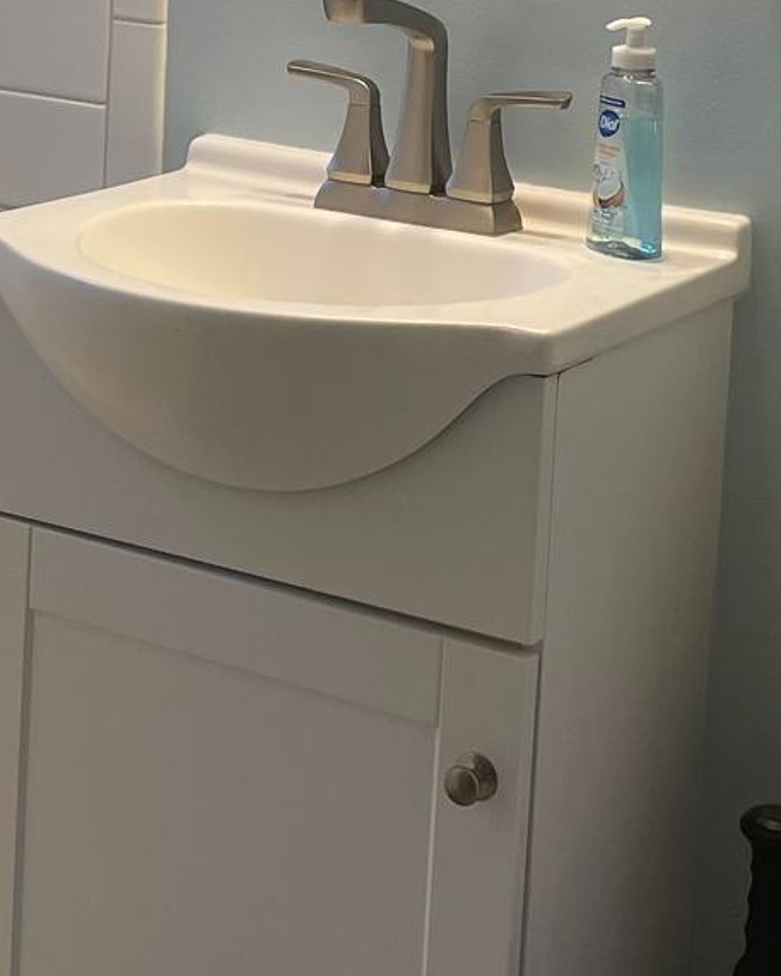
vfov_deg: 20.4
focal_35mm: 91
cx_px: 248
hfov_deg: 16.9
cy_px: 17
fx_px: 2629
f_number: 1.6
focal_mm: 4.2
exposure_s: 1/120
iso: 80
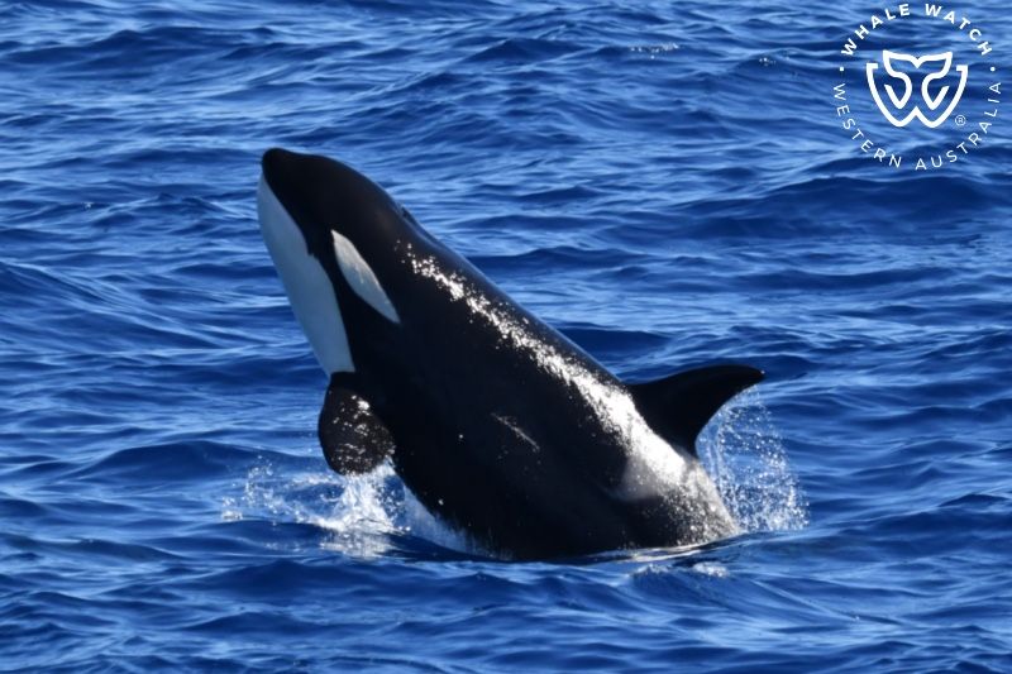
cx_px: 506
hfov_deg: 5.4
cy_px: 337
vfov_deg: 3.6
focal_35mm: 380
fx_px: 10679
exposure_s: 1/8000
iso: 1400
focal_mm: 380
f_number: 6
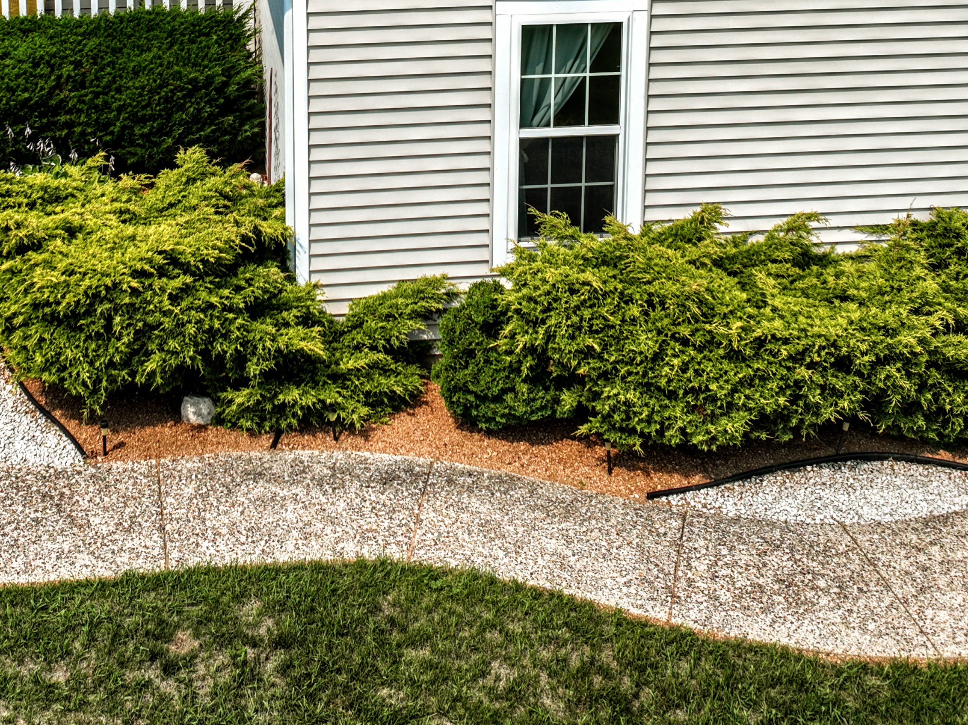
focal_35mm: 56
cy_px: -89
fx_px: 1565
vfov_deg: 24.2
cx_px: 353
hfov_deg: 34.2
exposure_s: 1/2000
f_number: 2.8
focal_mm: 12.29
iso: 100
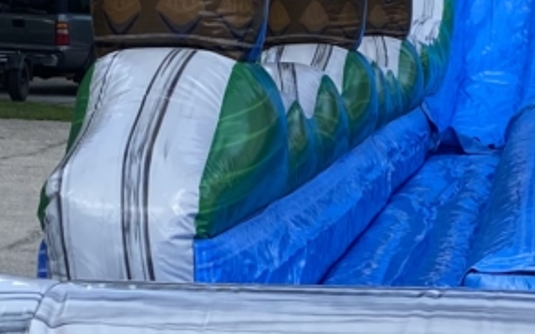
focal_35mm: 141
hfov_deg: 14.6
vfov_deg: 9.2
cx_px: 507
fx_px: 2055
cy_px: 367
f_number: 1.8
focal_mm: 4.25
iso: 32
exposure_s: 1/1447
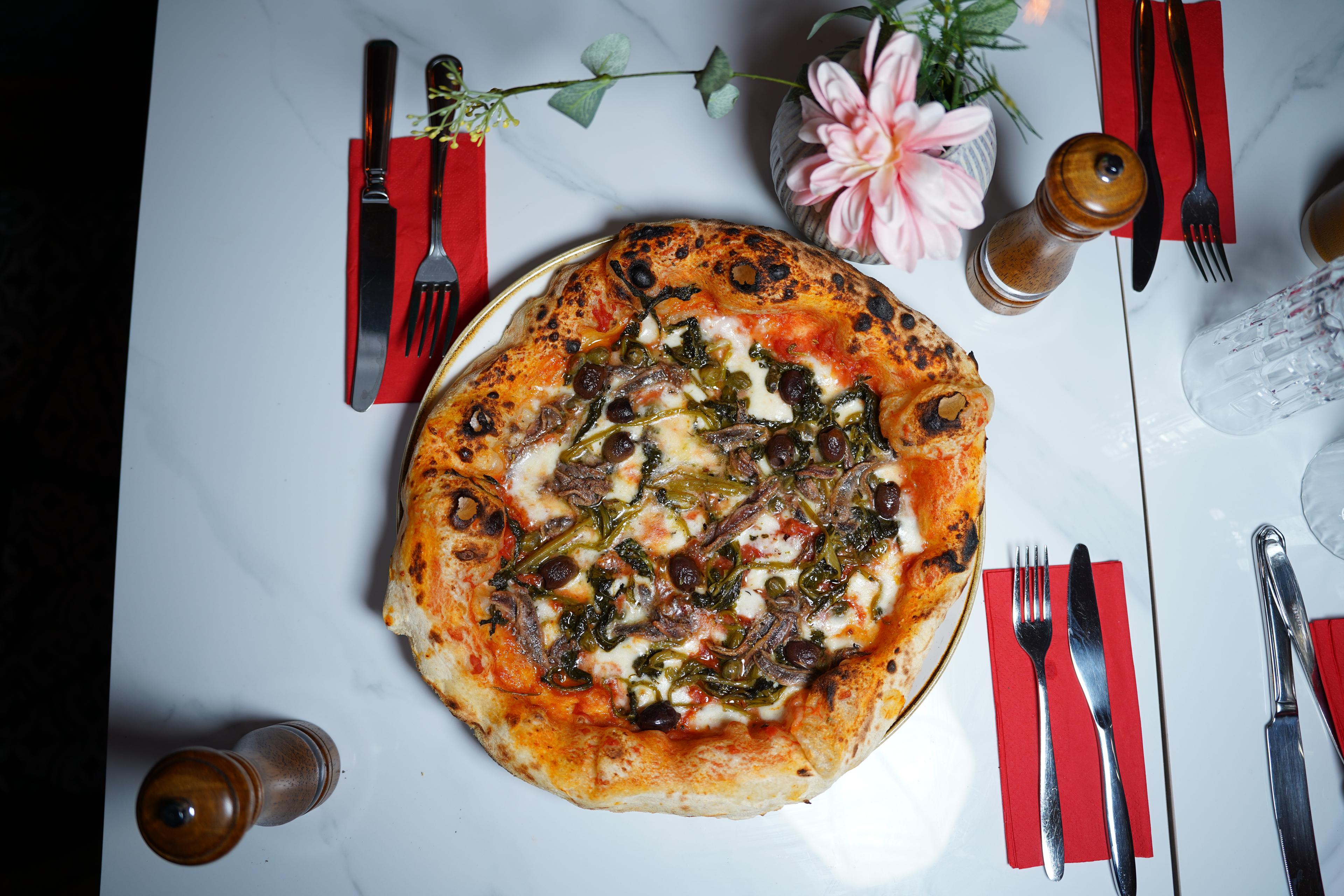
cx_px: 672
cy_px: 448
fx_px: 1109
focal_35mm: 30
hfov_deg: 62.4
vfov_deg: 44.0
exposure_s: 1/125
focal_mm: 29.7
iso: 160
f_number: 2.8
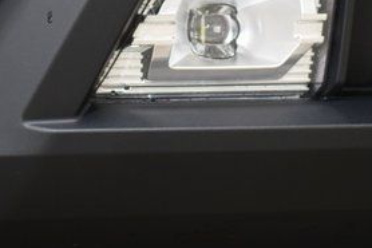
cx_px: 234
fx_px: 2499
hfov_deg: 8.5
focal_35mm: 242
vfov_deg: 5.7
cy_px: 26
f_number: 2.8
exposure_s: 1/100
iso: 1600
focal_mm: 70
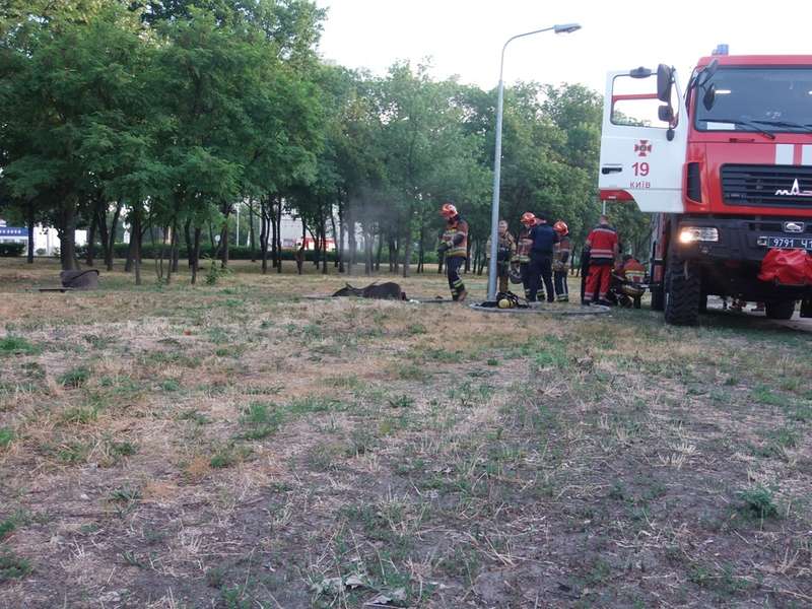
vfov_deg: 42.9
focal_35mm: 33
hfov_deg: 55.4
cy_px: 304
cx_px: 406
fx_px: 774
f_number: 3.4
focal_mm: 5.9
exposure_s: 1/50
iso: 100
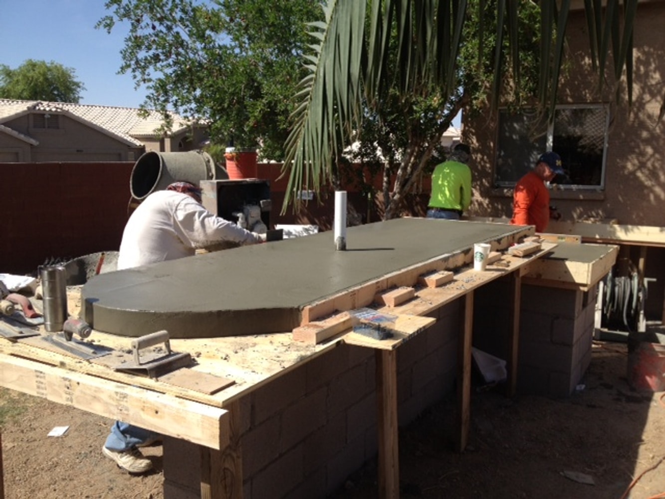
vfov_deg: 40.7
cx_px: 332
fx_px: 672
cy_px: 250
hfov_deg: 52.6
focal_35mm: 35
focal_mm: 4.28
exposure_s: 1/1534
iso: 64
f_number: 2.4
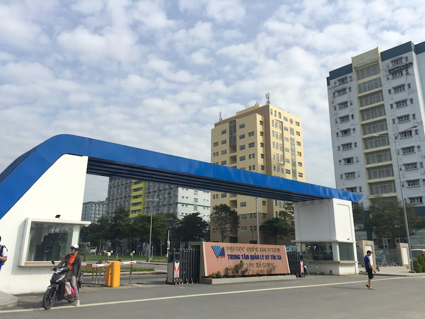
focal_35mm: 29
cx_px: 212
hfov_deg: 61.7
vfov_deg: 48.2
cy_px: 160
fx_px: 356
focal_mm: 4.15
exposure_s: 1/1799
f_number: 2.2
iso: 32
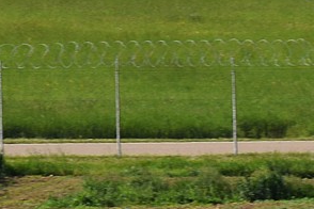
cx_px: -28
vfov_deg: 2.4
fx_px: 5076
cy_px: -216
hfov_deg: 3.5
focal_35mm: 582
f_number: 10
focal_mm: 95
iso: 200
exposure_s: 1/400
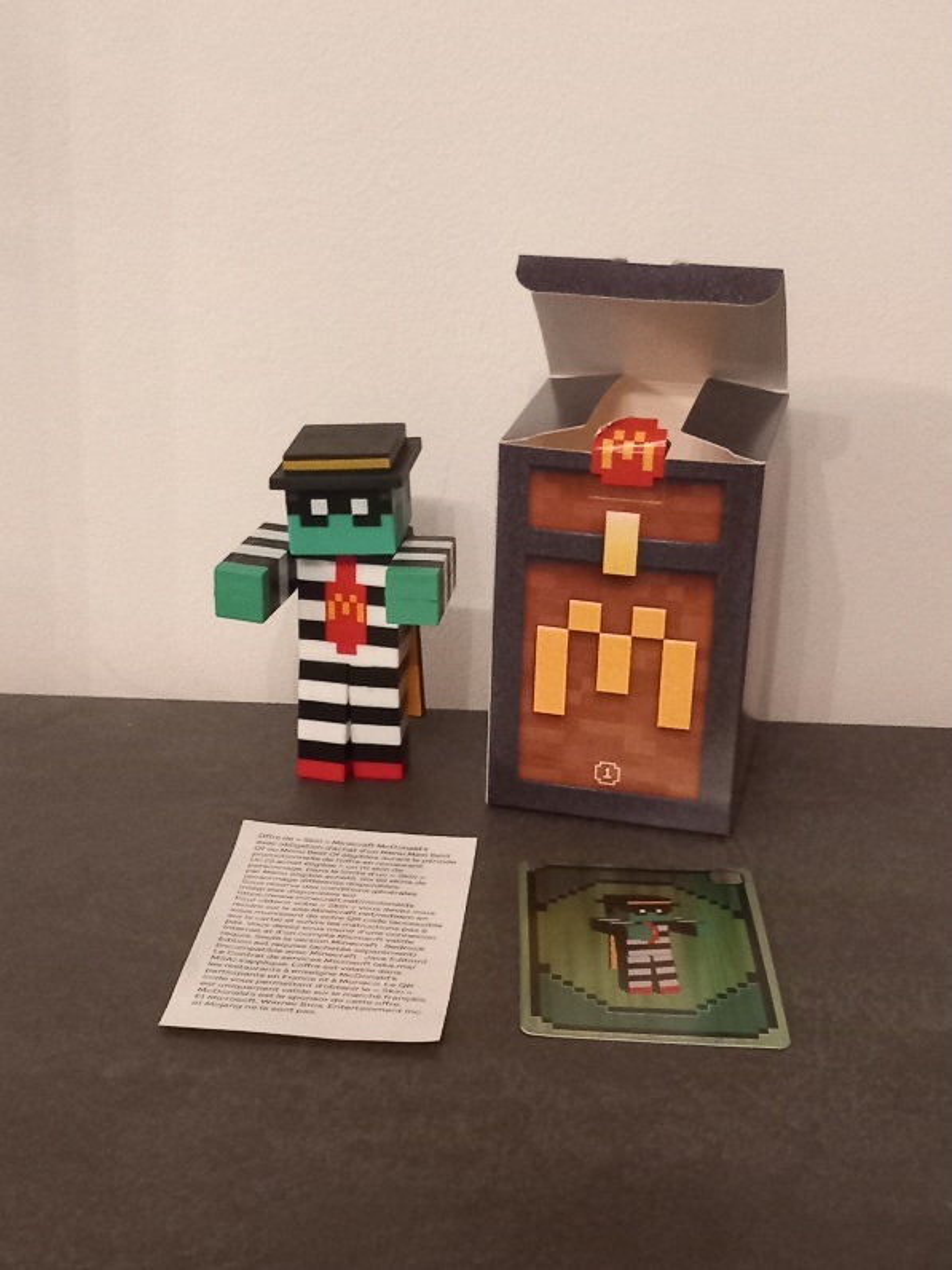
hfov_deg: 51.4
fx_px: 990
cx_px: 476
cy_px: 635
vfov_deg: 65.3
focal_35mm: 27
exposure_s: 1/20
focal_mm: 4
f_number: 1.8
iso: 800
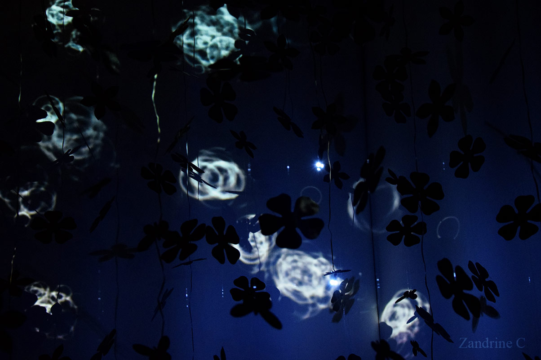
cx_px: 270
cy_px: 180
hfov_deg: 38.9
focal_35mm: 51
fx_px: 766
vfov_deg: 26.4
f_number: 4.2
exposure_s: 1/80
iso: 4000
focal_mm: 34
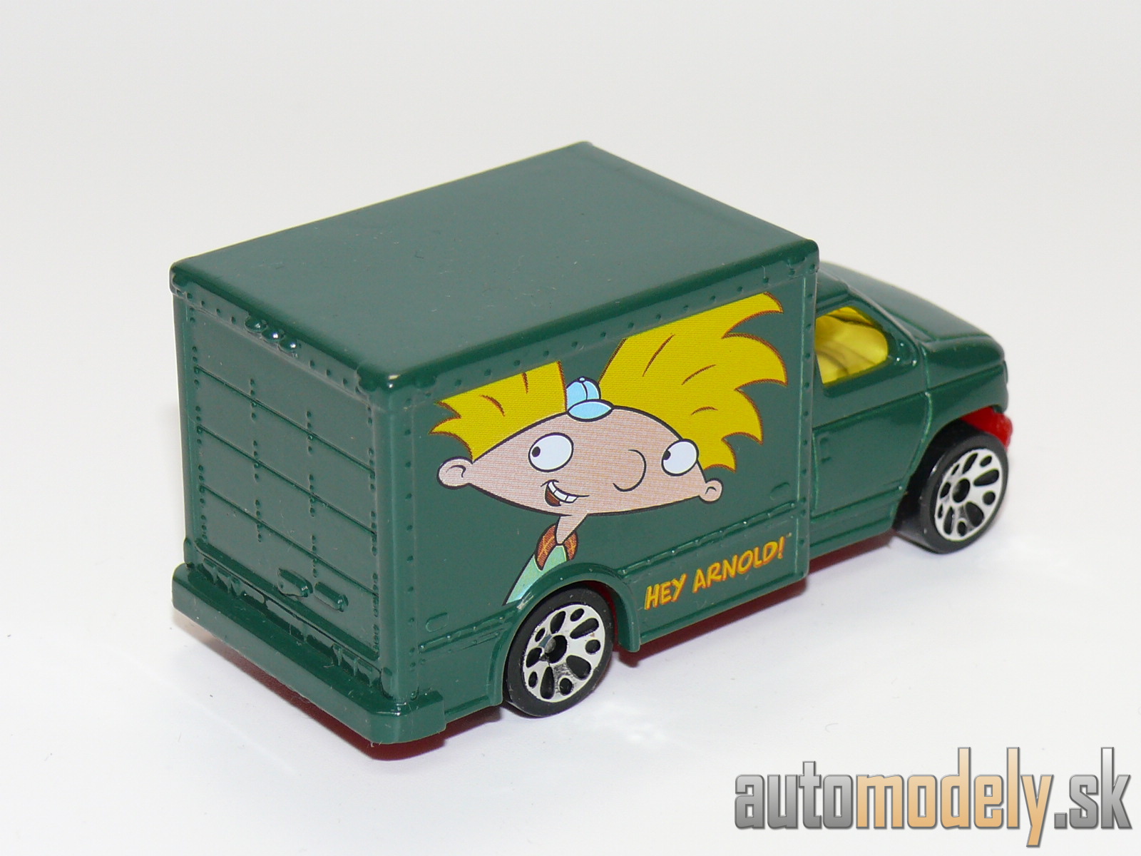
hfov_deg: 18.2
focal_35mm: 108
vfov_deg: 13.7
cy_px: 428
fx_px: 3560
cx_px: 570
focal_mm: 13.8
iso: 100
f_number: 4
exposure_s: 1/30
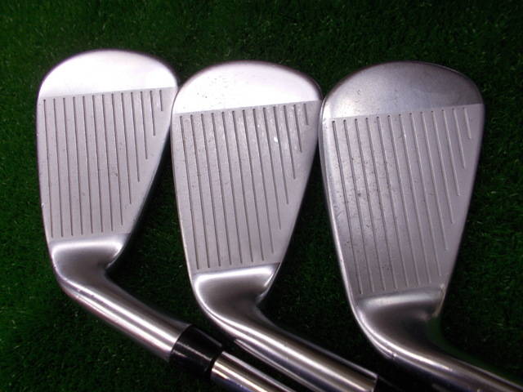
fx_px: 393
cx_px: 262
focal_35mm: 26
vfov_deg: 53.1
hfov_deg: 67.3
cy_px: 196
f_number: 3.2
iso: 100
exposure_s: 1/25
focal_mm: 4.6
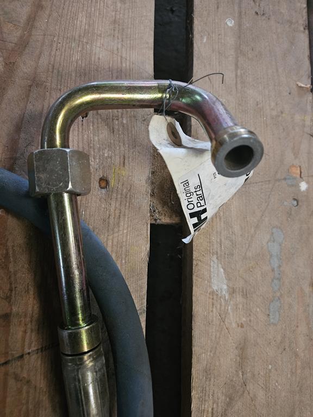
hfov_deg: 58.9
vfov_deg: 73.9
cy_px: 208
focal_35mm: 23
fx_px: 277
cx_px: 156
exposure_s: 1/25
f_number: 1.8
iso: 640
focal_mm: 5.4
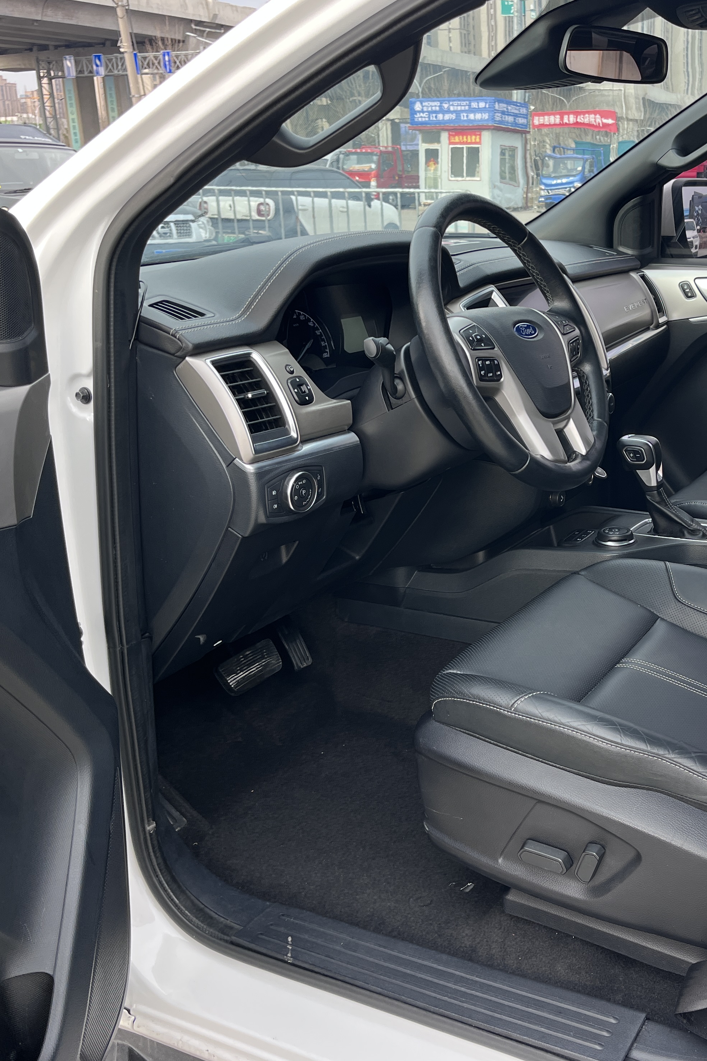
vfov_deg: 51.9
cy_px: 526
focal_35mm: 37
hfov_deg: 35.0
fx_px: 1090
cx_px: 552
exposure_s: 1/197
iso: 50
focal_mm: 5.1
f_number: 1.6
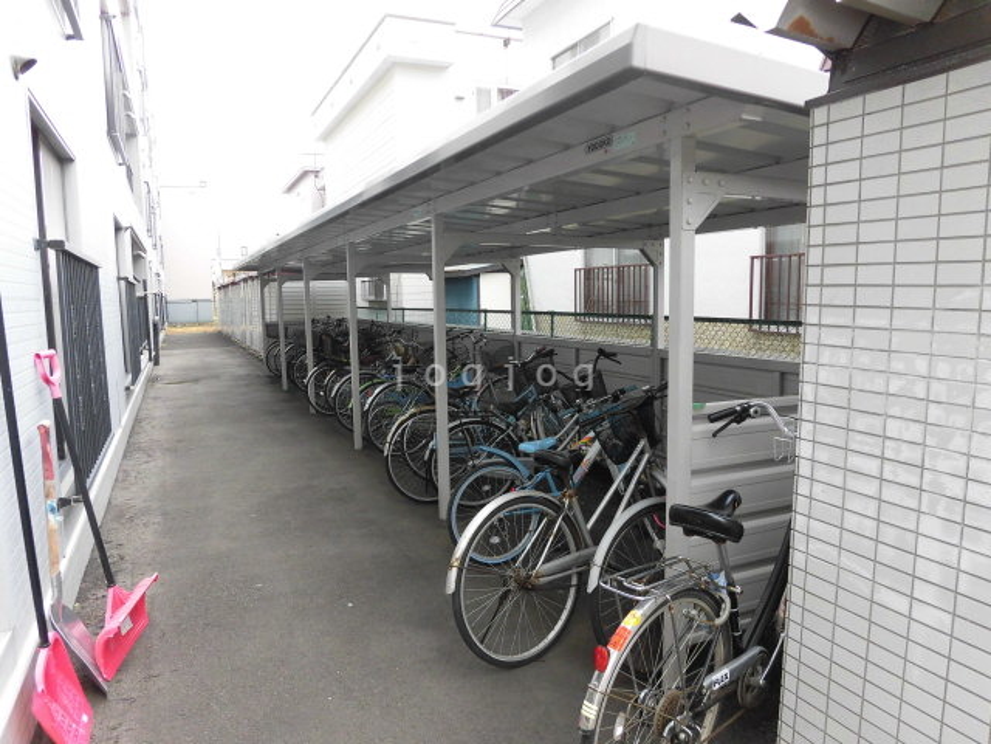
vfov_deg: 56.8
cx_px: 496
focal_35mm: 24
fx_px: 687
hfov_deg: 71.6
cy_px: 372
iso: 100
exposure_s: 1/100
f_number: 3.1
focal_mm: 4.3
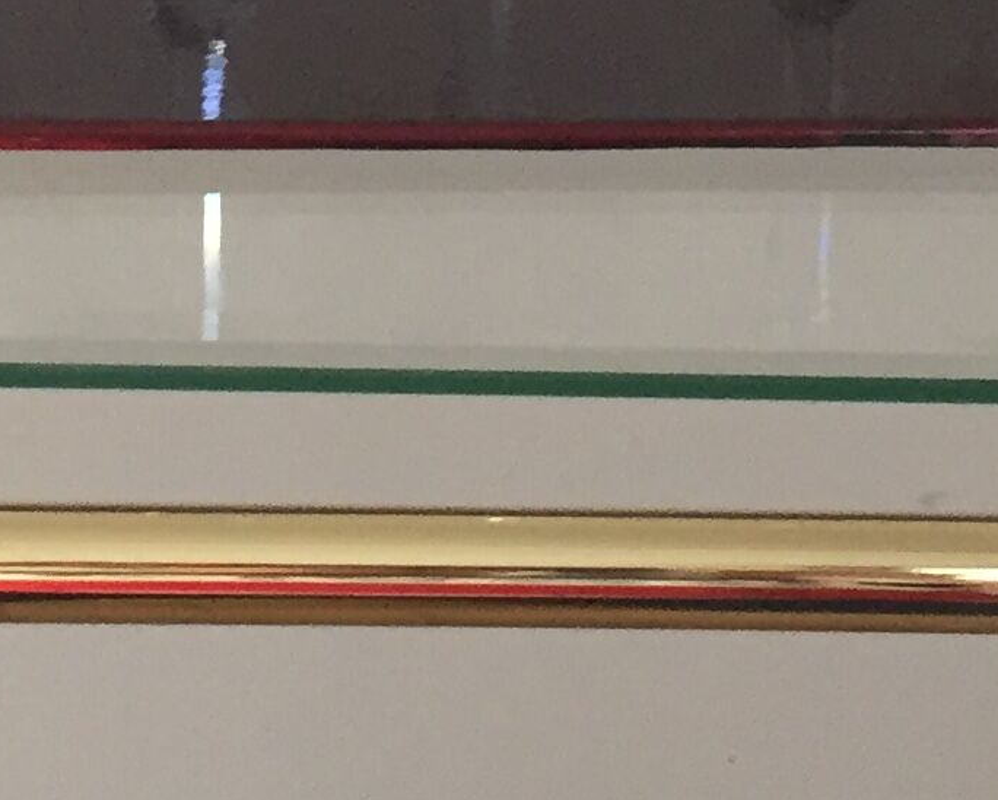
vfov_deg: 10.9
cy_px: -492
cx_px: 336
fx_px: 3990
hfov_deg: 14.2
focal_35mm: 135
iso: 125
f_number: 2.2
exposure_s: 1/33
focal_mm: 4.15
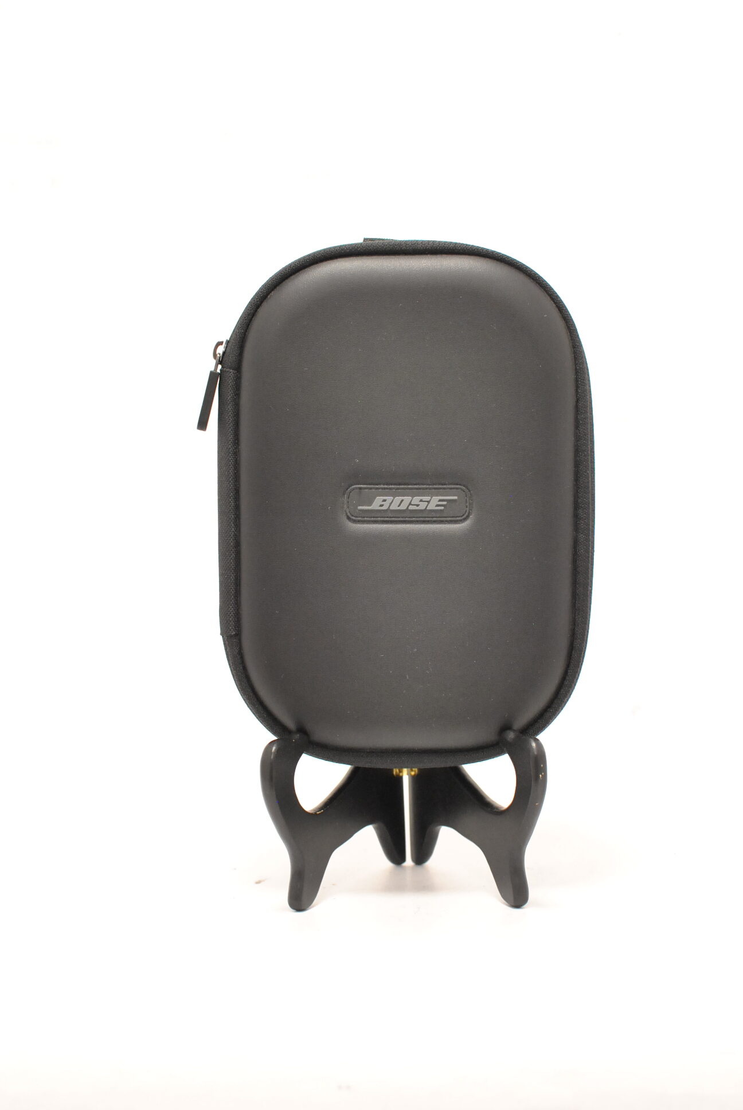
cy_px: 555
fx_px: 1621
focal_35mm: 52
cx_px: 372
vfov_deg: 37.8
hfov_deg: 25.8
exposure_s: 1/80
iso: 800
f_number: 4
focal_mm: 35
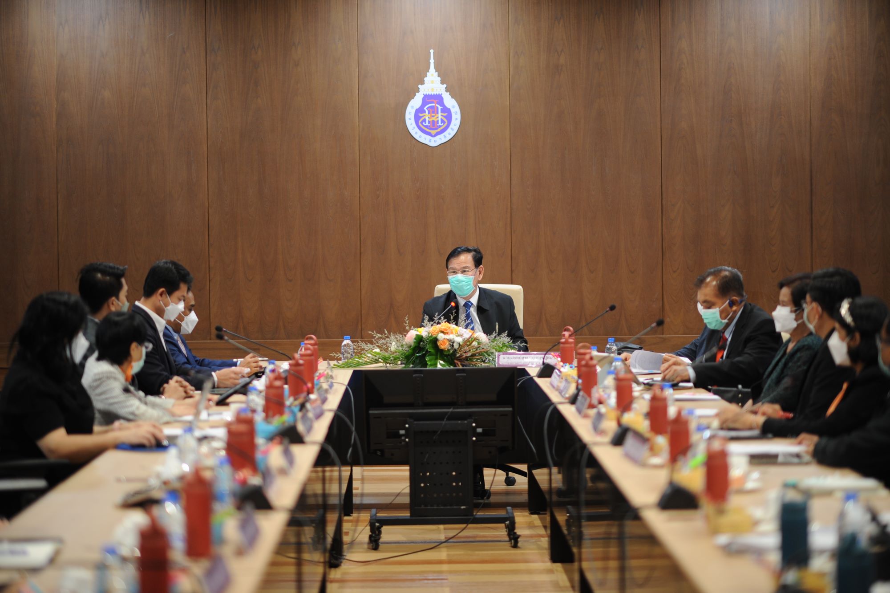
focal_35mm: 85
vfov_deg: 16.1
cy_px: 296
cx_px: 445
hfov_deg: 23.9
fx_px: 2101
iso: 800
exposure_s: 1/250
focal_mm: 85
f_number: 1.4
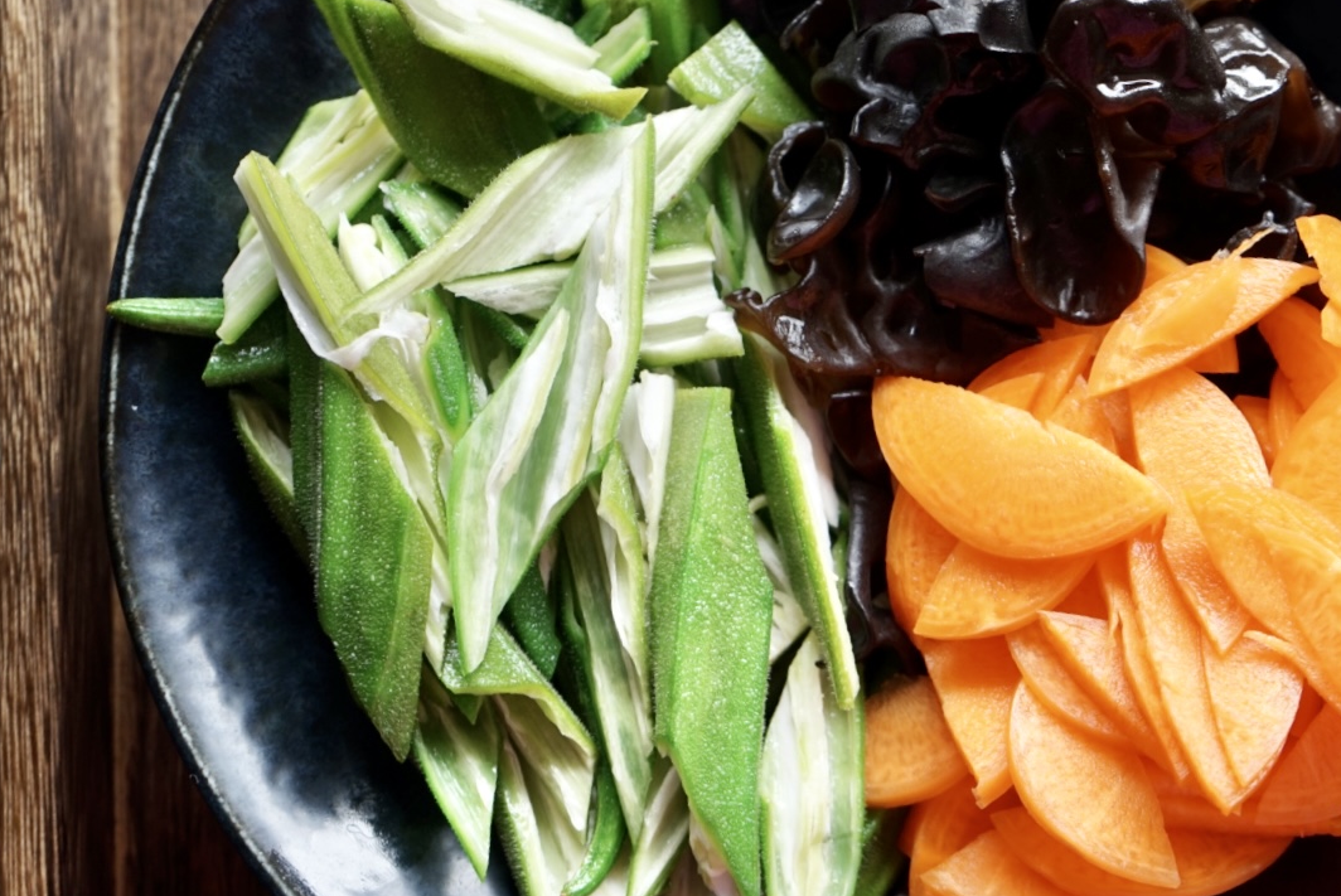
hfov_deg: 35.3
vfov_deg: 24.2
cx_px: 870
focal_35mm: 56
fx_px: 2087
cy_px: 378
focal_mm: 43
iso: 100
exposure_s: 1/60
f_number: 4.5
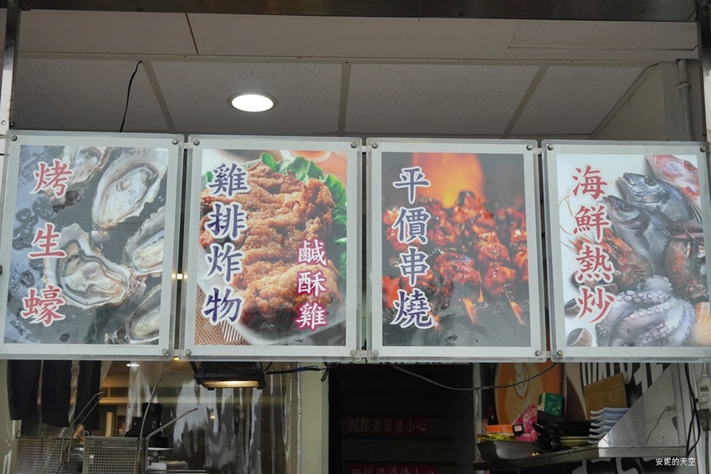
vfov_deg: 28.9
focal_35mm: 46
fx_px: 918
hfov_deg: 42.3
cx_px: 356
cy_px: 237
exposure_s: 1/640
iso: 1000
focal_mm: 31
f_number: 5
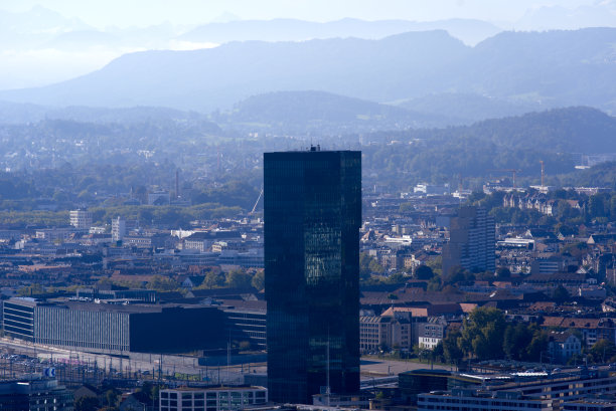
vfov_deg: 6.9
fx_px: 3425
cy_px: 206
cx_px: 308
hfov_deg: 10.3
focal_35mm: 200
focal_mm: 200
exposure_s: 1/400
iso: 100
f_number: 6.3
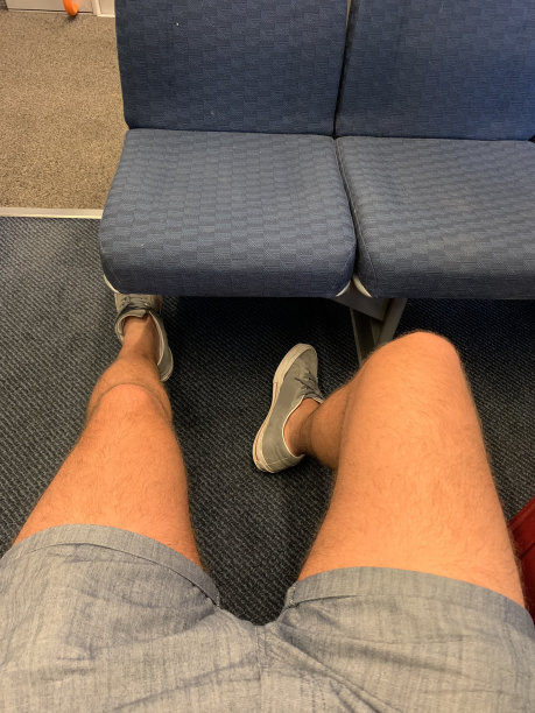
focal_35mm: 26
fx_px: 536
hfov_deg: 53.1
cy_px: 356
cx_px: 268
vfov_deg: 67.3
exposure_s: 1/34
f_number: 1.8
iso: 400
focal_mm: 4.25
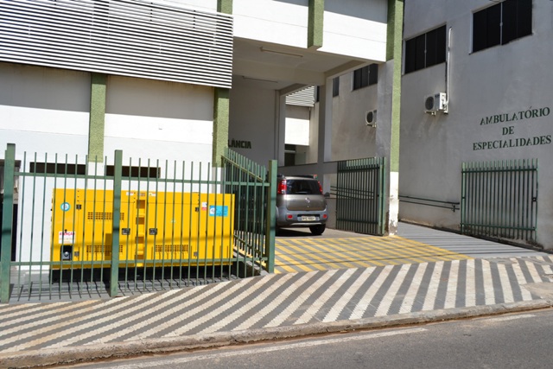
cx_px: 276
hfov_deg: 57.2
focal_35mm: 33
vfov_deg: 40.0
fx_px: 507
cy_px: 184
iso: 100
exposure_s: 1/320
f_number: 9
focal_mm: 22
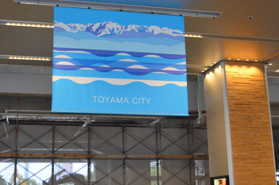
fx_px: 425
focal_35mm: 55
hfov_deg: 36.2
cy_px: 84
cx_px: 115
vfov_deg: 24.5
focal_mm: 24
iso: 800
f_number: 4
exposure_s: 1/60
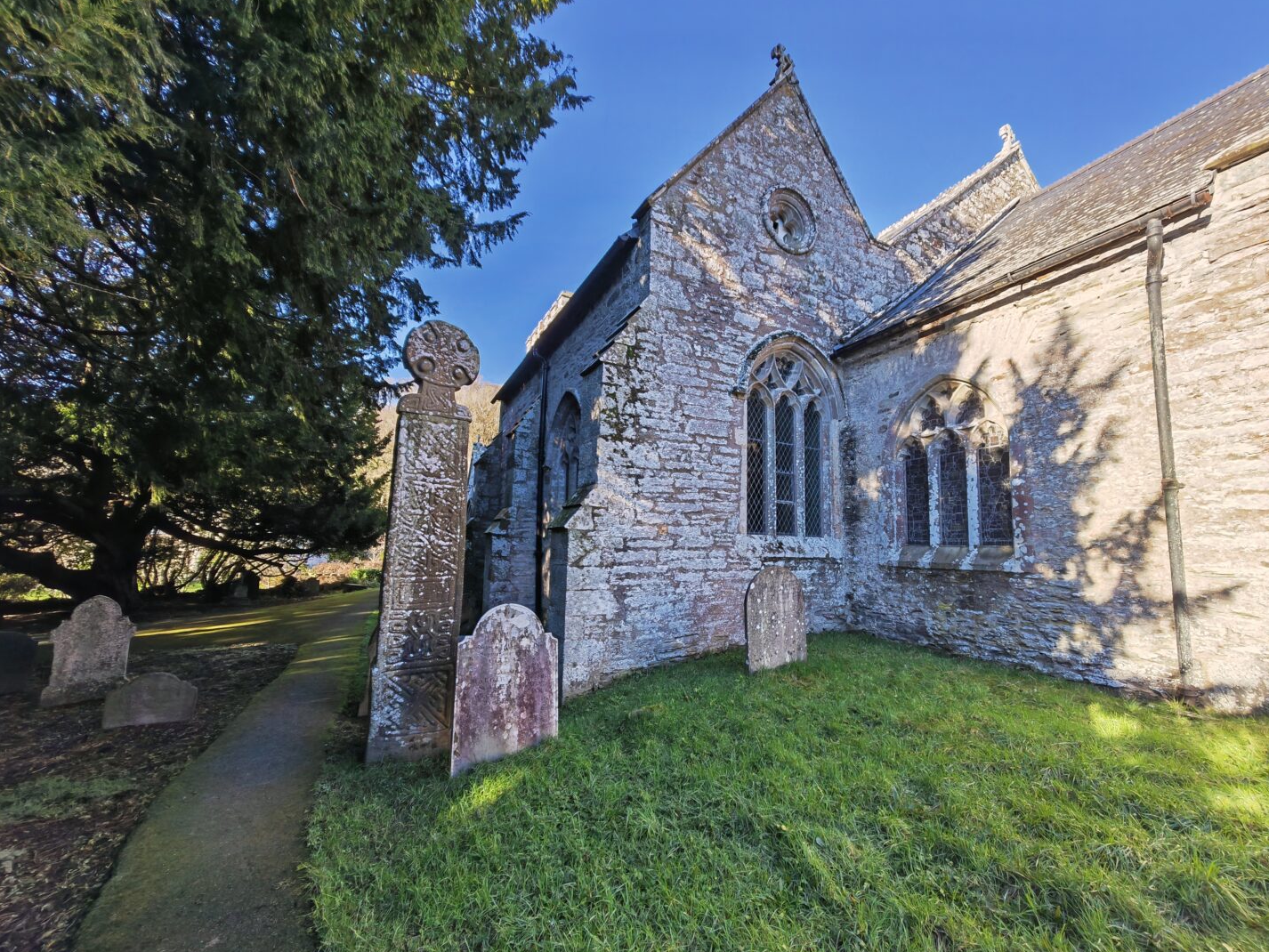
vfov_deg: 85.7
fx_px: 513
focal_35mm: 14
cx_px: 654
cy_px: 492
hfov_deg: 102.0
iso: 50
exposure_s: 1/146
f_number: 2.2
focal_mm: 2.16
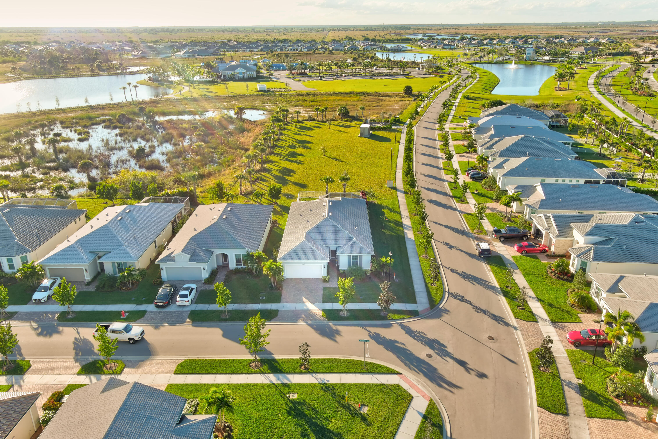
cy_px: 220
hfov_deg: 63.7
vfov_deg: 45.0
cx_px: 329
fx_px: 530
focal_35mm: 29
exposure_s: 1/101
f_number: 8
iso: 105
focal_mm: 10.6
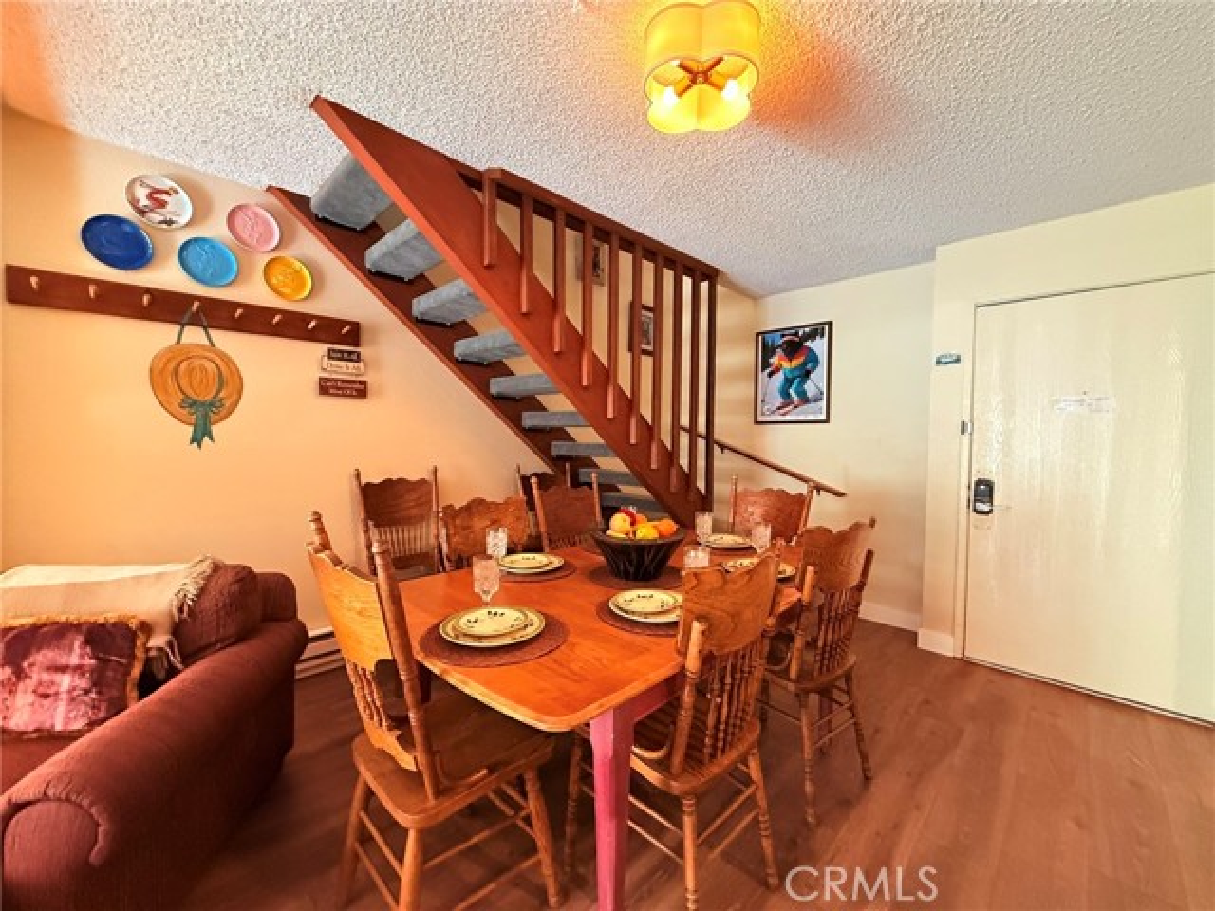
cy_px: 456
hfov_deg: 102.1
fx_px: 491
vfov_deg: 85.7
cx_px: 608
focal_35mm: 14
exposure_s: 1/60
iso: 1000
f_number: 2.2
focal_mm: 2.22
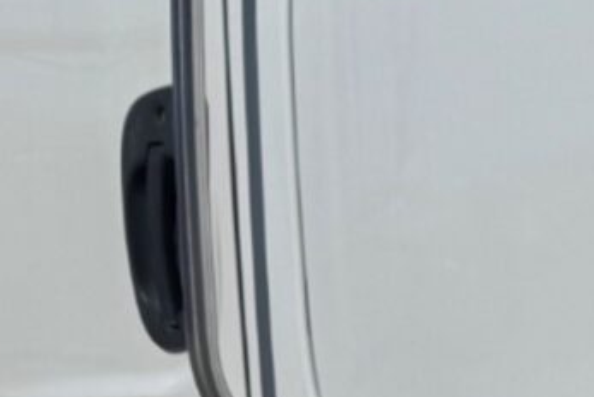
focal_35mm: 184
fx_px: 3038
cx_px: 1835
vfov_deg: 7.2
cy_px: 833
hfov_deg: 8.9
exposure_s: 1/12346
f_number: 1.78
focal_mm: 6.76
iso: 64
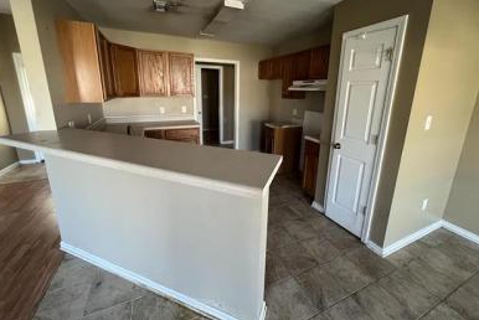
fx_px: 186
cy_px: 136
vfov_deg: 80.8
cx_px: 241
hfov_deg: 104.2
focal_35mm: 14
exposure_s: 1/60
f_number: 1.8
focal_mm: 1.57
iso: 250
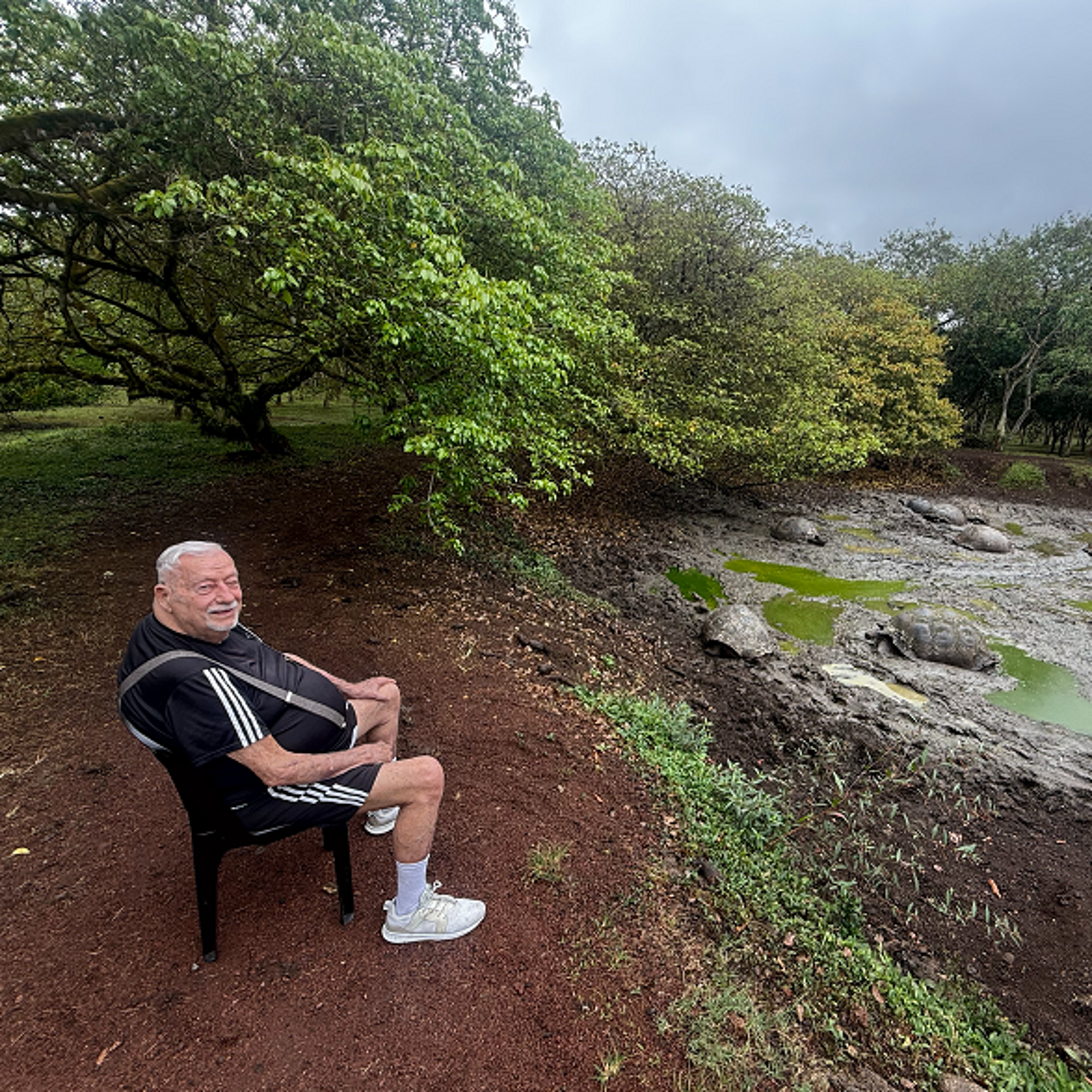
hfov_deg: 83.1
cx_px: 646
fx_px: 607
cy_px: 553
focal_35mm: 17
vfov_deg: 84.0
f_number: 2.2
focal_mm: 2.22
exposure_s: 1/99
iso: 50
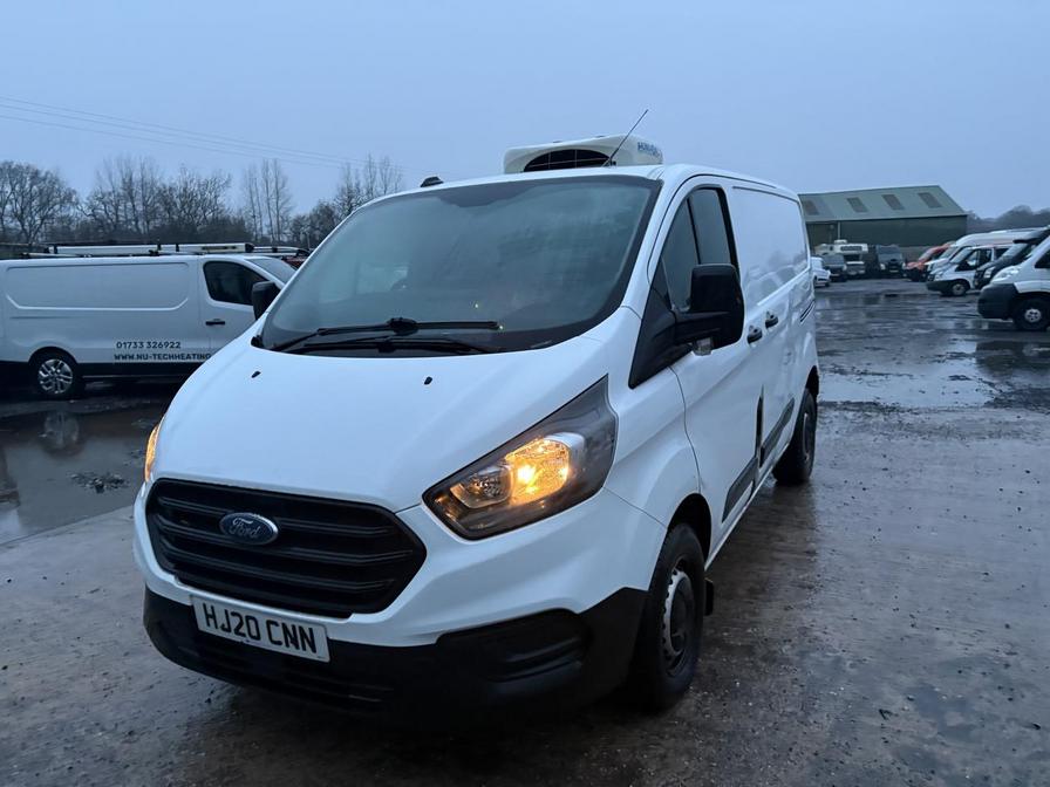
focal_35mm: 26
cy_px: 394
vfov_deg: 53.1
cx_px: 525
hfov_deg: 67.3
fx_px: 789
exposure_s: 1/57
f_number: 1.6
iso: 500
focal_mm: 5.96
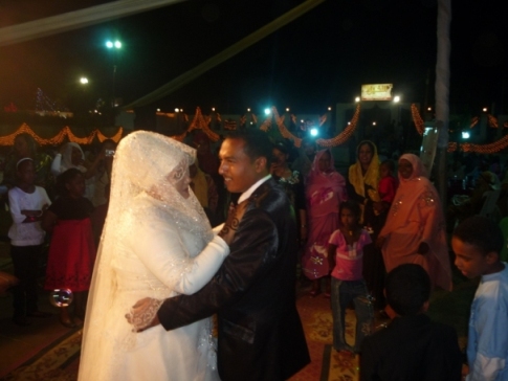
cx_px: 254
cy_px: 190
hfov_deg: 55.3
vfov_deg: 43.0
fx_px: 484
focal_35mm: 33
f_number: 2.8
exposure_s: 1/30
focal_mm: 5.5
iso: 100
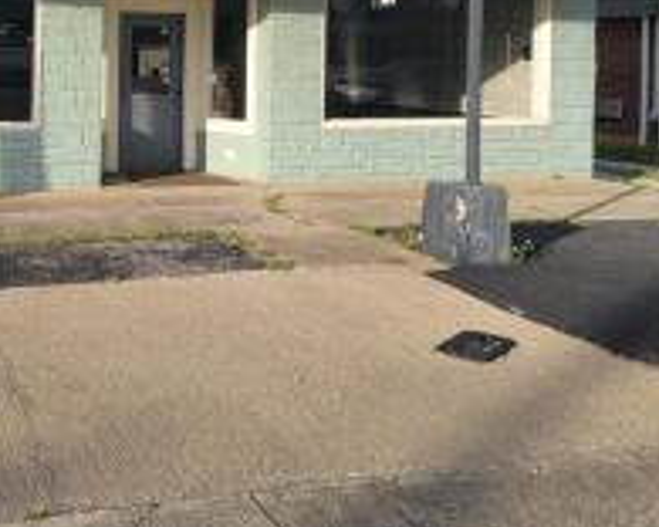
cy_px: 57
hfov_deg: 37.4
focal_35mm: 48
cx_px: 130
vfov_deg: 30.2
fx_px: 936
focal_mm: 6.7
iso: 16
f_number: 1.8
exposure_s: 1/666
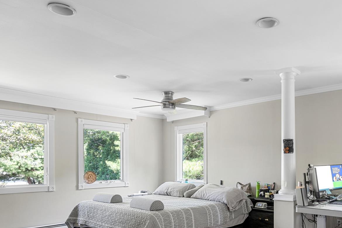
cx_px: 243
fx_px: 266
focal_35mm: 28
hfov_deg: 62.8
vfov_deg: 44.0
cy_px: 185
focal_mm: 16
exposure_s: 1/2
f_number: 4
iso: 320
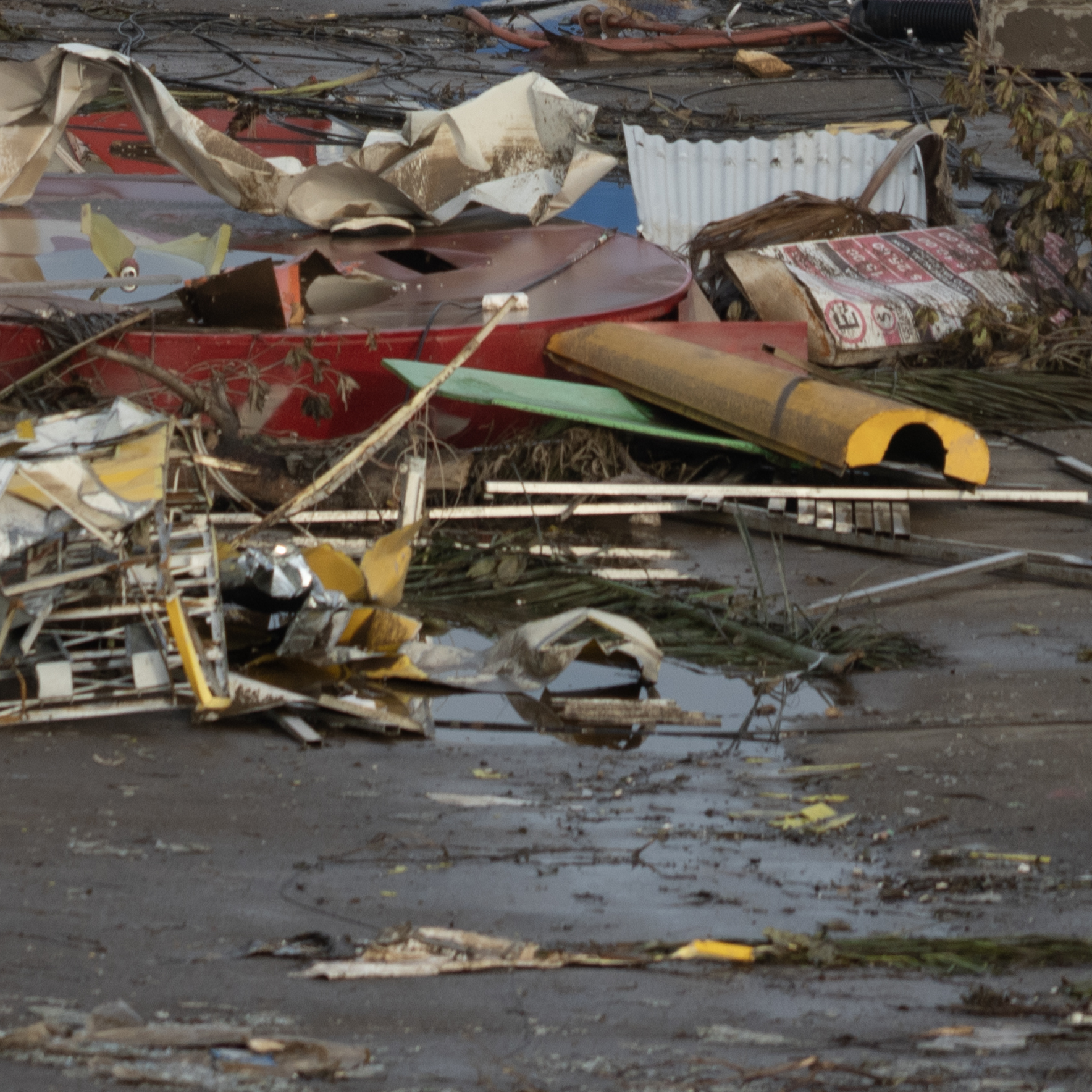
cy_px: -136
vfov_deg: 2.5
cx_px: 322
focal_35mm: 692
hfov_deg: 2.5
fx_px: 24698
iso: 400
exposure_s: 1/640
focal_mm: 240
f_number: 6.3
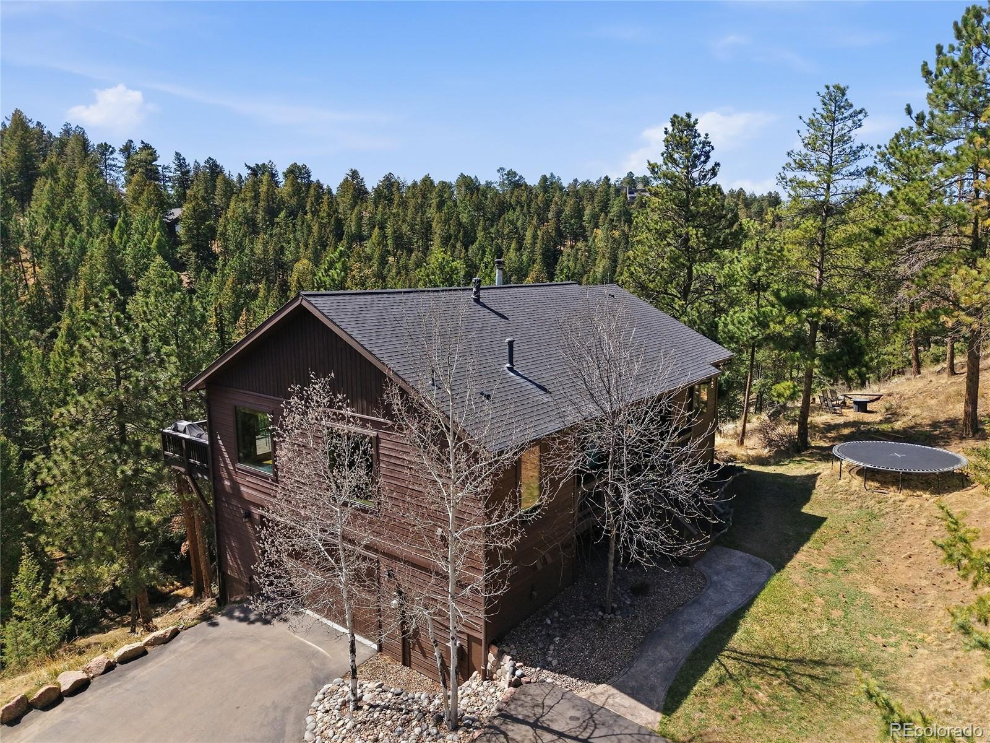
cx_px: 495
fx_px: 686
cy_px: 372
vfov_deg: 56.8
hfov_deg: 71.6
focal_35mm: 24
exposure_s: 1/8000
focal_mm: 8.7
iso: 220
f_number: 1.8
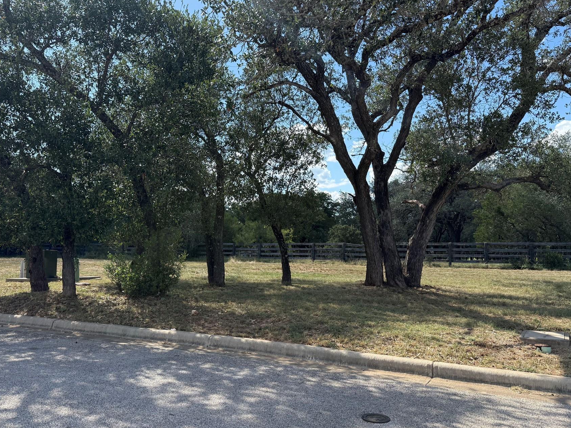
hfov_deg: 61.6
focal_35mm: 29
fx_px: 478
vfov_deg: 48.2
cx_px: 271
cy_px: 213
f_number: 1.78
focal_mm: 6.76
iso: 100
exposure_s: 1/2611
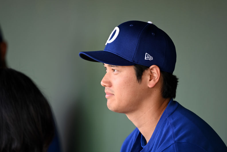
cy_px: 76
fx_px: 2522
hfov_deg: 5.2
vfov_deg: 3.4
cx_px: 114
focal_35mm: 400
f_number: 4
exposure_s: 1/160
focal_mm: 400
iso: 400
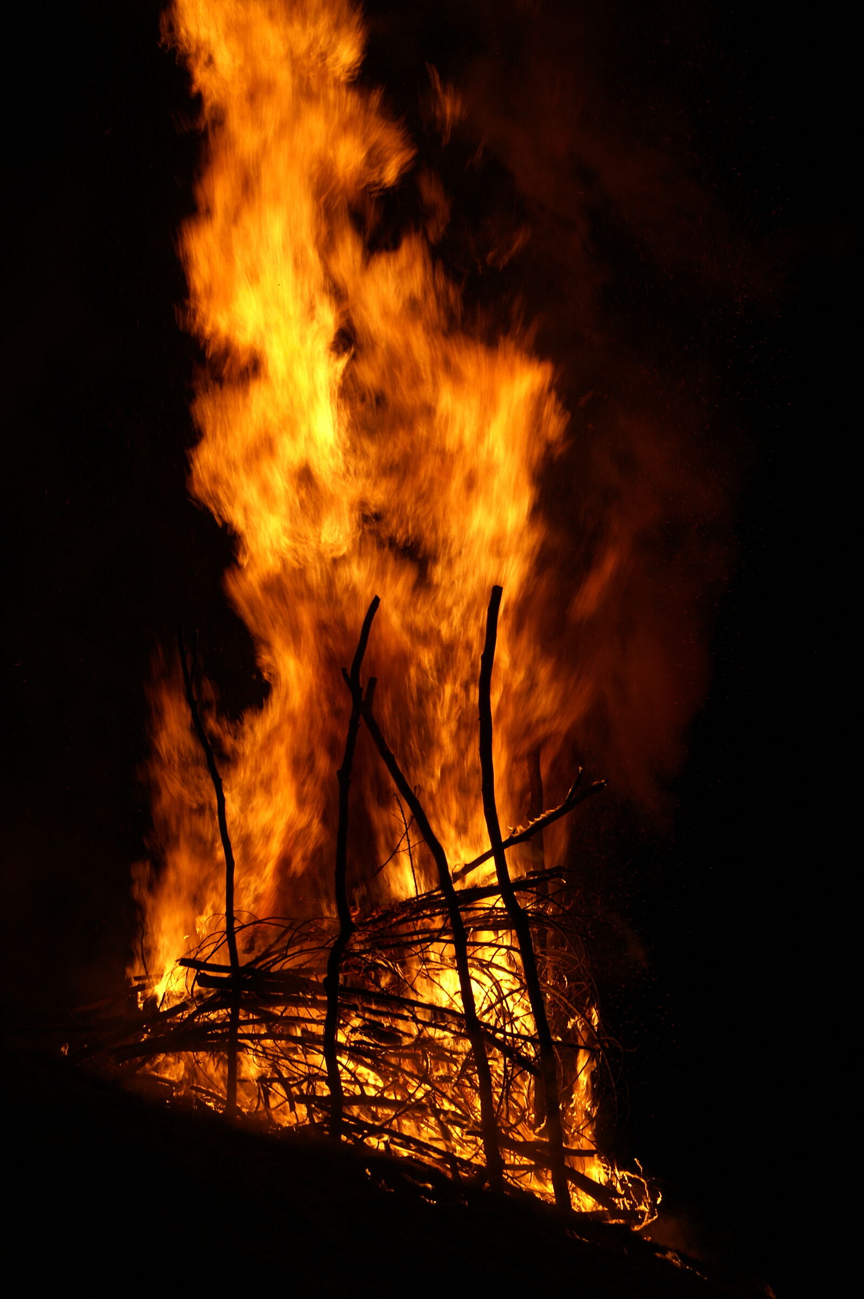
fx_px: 1893
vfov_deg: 37.9
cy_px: 650
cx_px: 432
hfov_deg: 25.7
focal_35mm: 52
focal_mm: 35
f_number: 9
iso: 100
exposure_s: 1/60
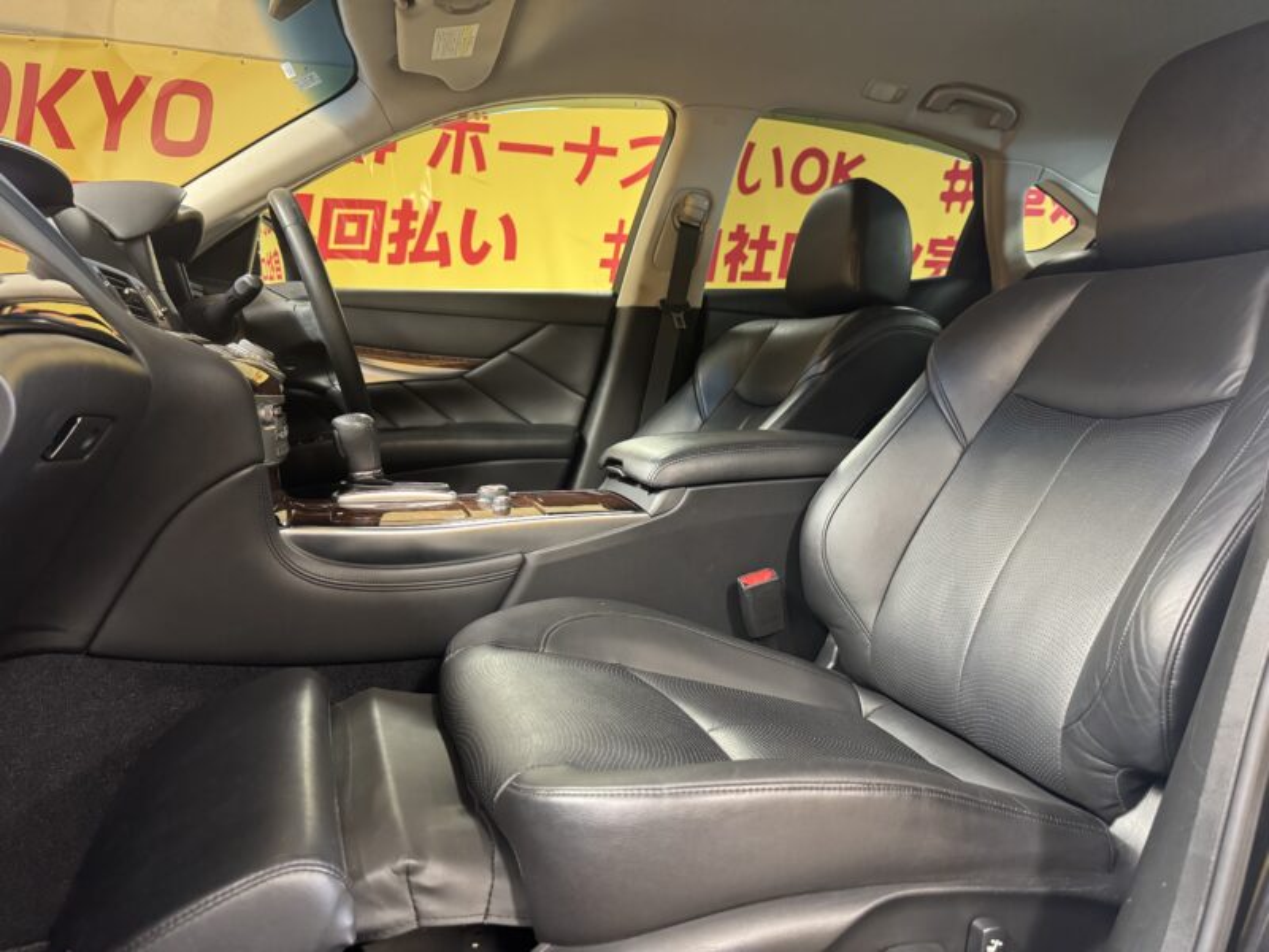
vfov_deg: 56.8
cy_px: 476
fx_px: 880
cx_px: 634
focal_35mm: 24
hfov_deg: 71.6
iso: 800
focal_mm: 6.76
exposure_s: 1/50
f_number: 1.78
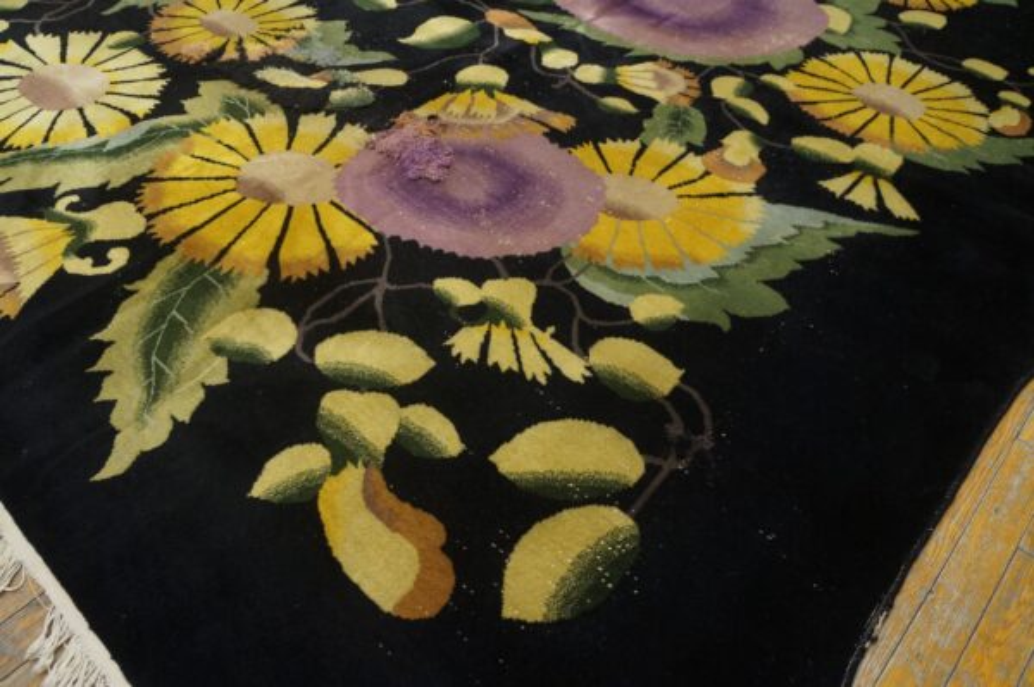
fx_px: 775
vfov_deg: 47.9
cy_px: 344
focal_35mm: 27
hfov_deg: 67.4
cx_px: 517
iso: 1250
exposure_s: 1/60
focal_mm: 18
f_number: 4
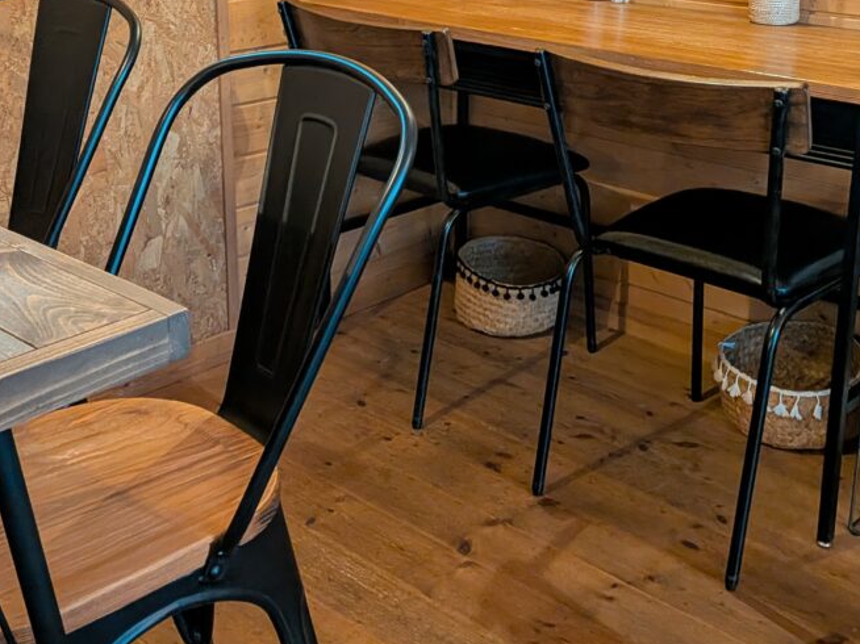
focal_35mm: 47
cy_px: 149
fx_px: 1167
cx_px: 451
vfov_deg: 30.3
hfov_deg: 40.4
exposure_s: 1/91.5
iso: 252
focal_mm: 4.53
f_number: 1.7
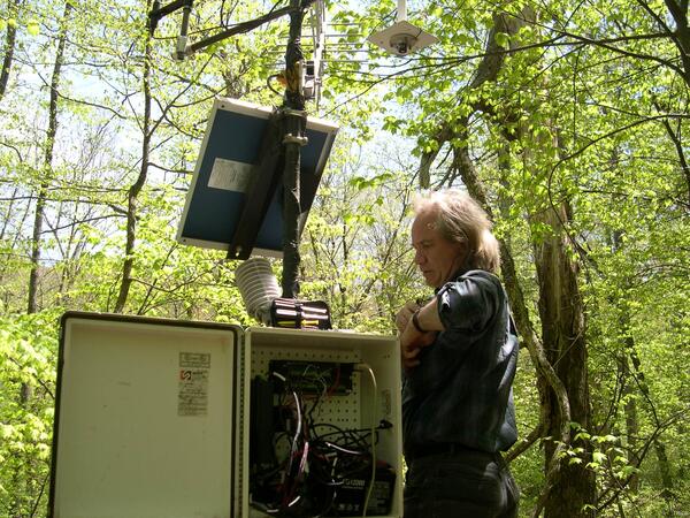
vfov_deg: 37.7
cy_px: 259
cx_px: 345
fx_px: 757
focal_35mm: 38
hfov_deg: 49.0
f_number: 2.8
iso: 100
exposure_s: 1/306
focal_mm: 8
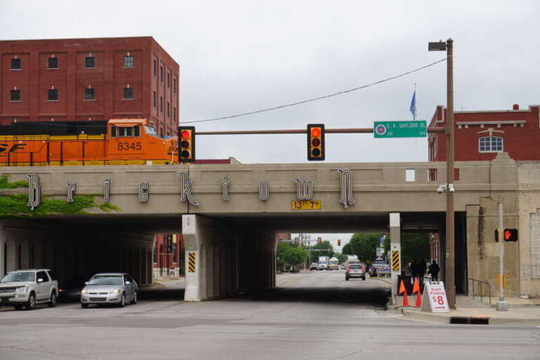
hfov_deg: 27.0
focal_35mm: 75
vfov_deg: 18.2
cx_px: 270
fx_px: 1125
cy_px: 180
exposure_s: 1/160
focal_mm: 50
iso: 100
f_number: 11
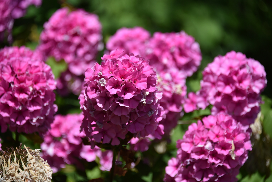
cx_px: 136
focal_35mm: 300
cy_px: 91
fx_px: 2267
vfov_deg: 4.6
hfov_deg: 6.9
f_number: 6.3
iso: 100
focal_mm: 300
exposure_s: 1/640
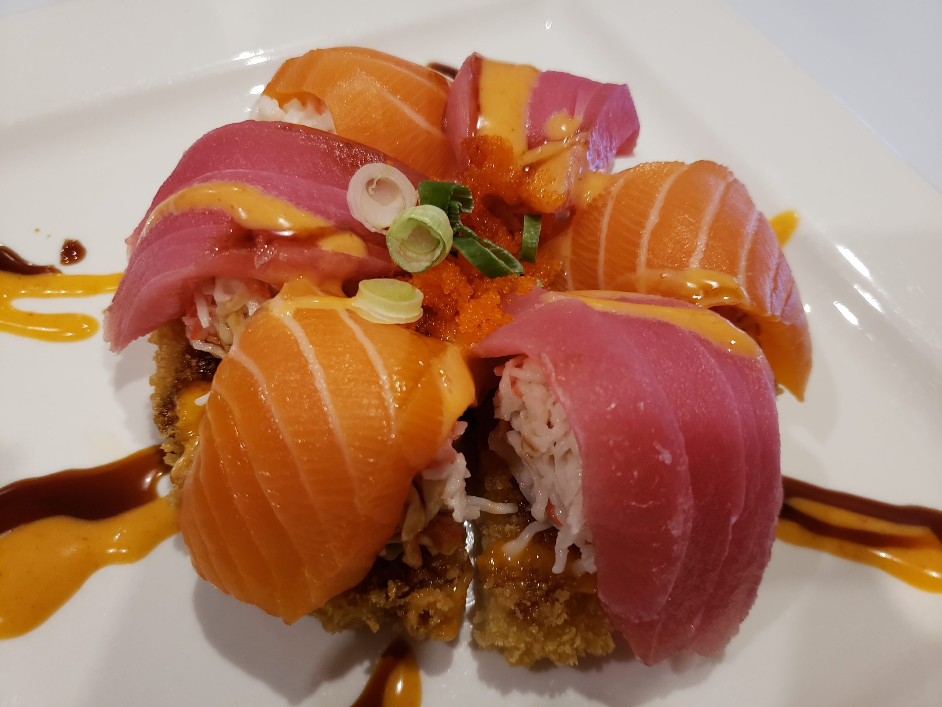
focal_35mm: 26
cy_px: 354
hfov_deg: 67.3
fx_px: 708
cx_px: 471
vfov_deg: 53.1
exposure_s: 1/30
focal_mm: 4.3
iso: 320
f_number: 1.5
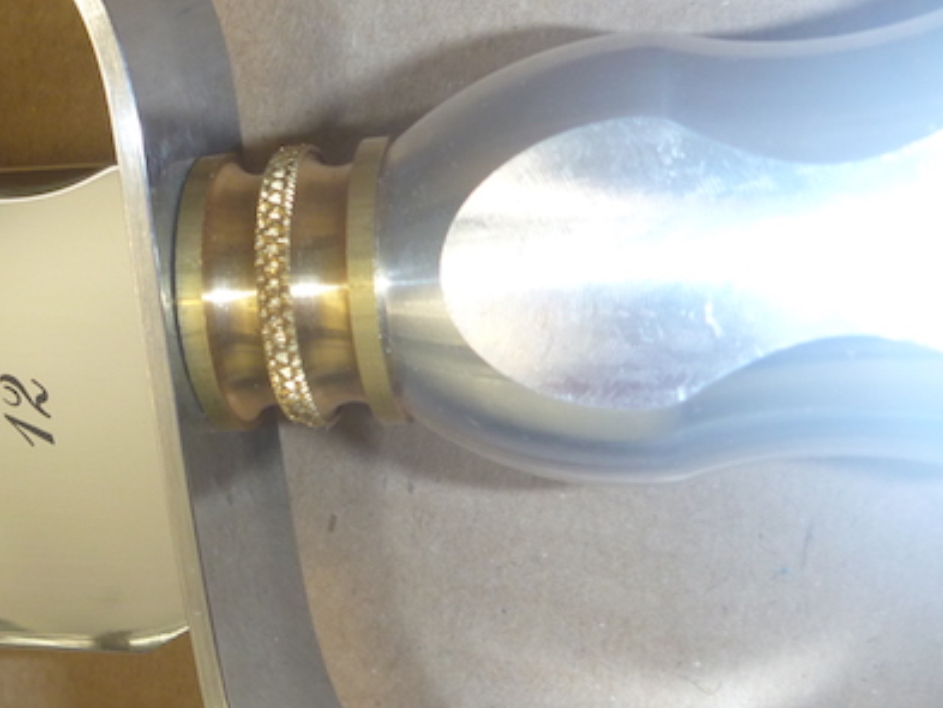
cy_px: 410
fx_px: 1553
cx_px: 60
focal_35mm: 57
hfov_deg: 31.8
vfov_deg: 25.6
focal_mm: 4.9
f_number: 3.3
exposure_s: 1/30
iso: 125
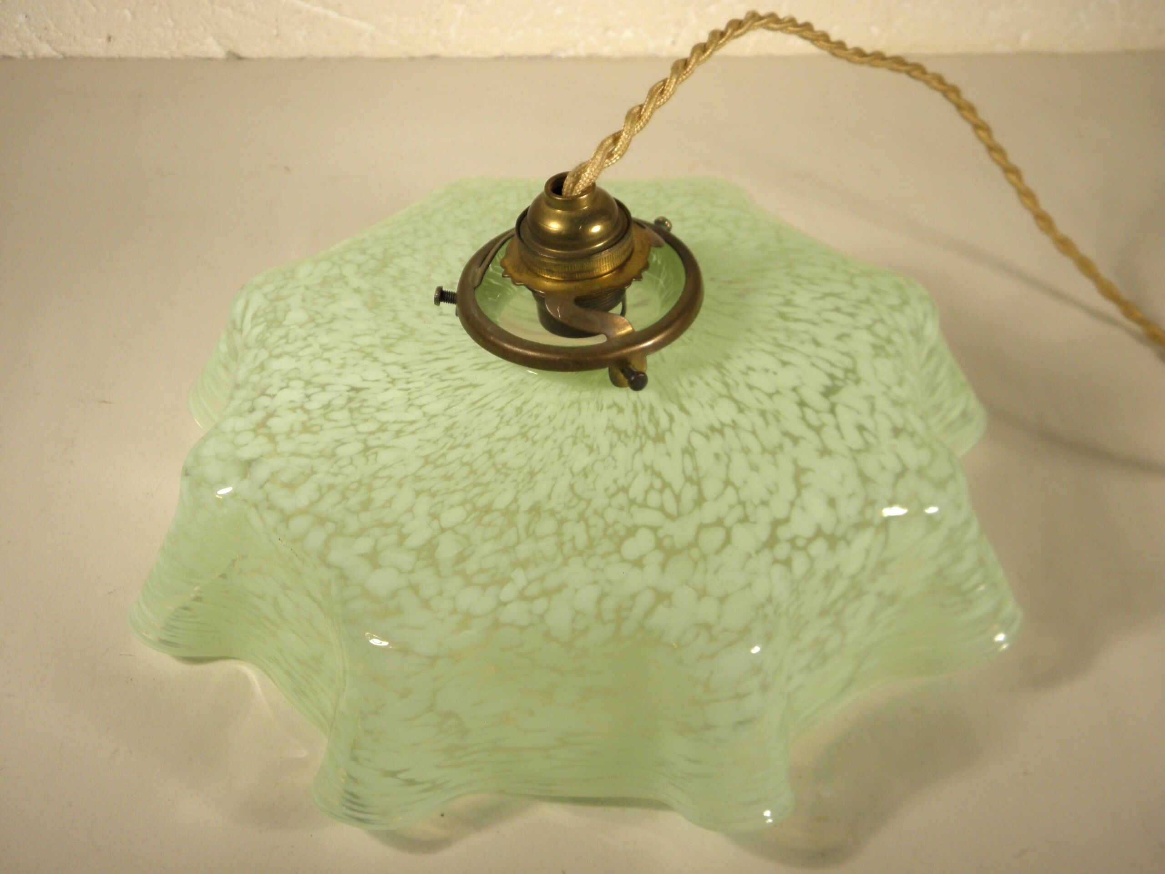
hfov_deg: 38.2
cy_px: 437
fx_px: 1683
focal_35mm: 50
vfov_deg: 29.1
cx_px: 582
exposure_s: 1/80
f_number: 4
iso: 100
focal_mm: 9.1
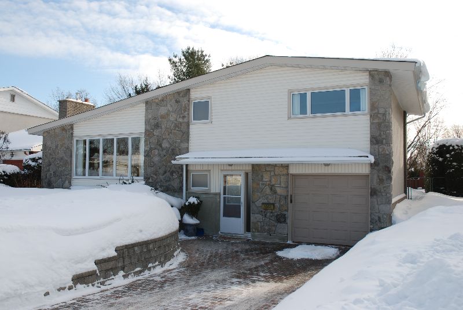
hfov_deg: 57.2
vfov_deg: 40.0
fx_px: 425
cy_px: 155
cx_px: 232
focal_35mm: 33
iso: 100
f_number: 7.1
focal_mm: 22
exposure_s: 1/200
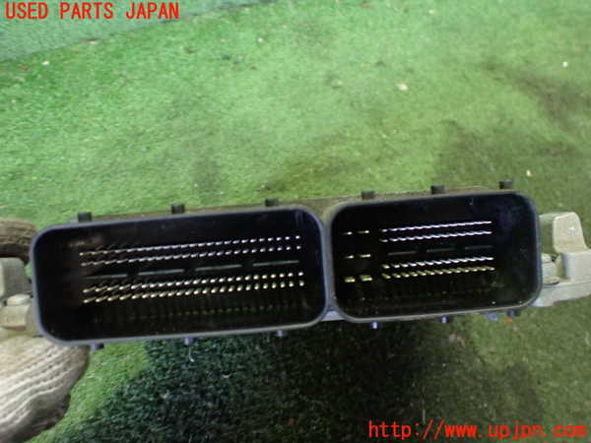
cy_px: 222
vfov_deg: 46.8
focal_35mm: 30
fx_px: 512
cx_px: 296
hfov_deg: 60.0
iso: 1000
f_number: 2.3
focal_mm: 5.4
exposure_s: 1/30
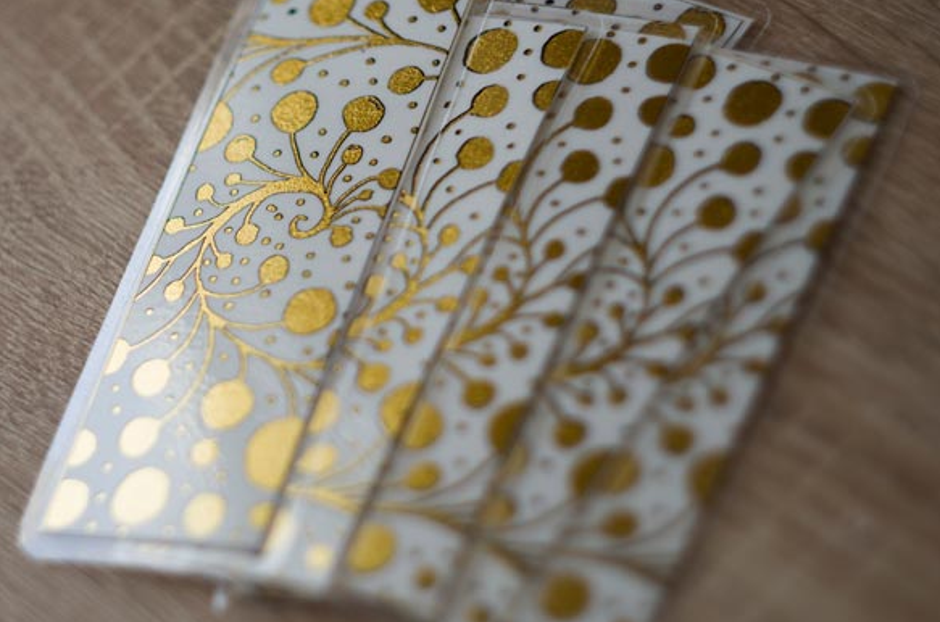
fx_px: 2684
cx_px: 332
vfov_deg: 13.2
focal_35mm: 103
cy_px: 282
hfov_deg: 19.8
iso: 100
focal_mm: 50
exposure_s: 1/160
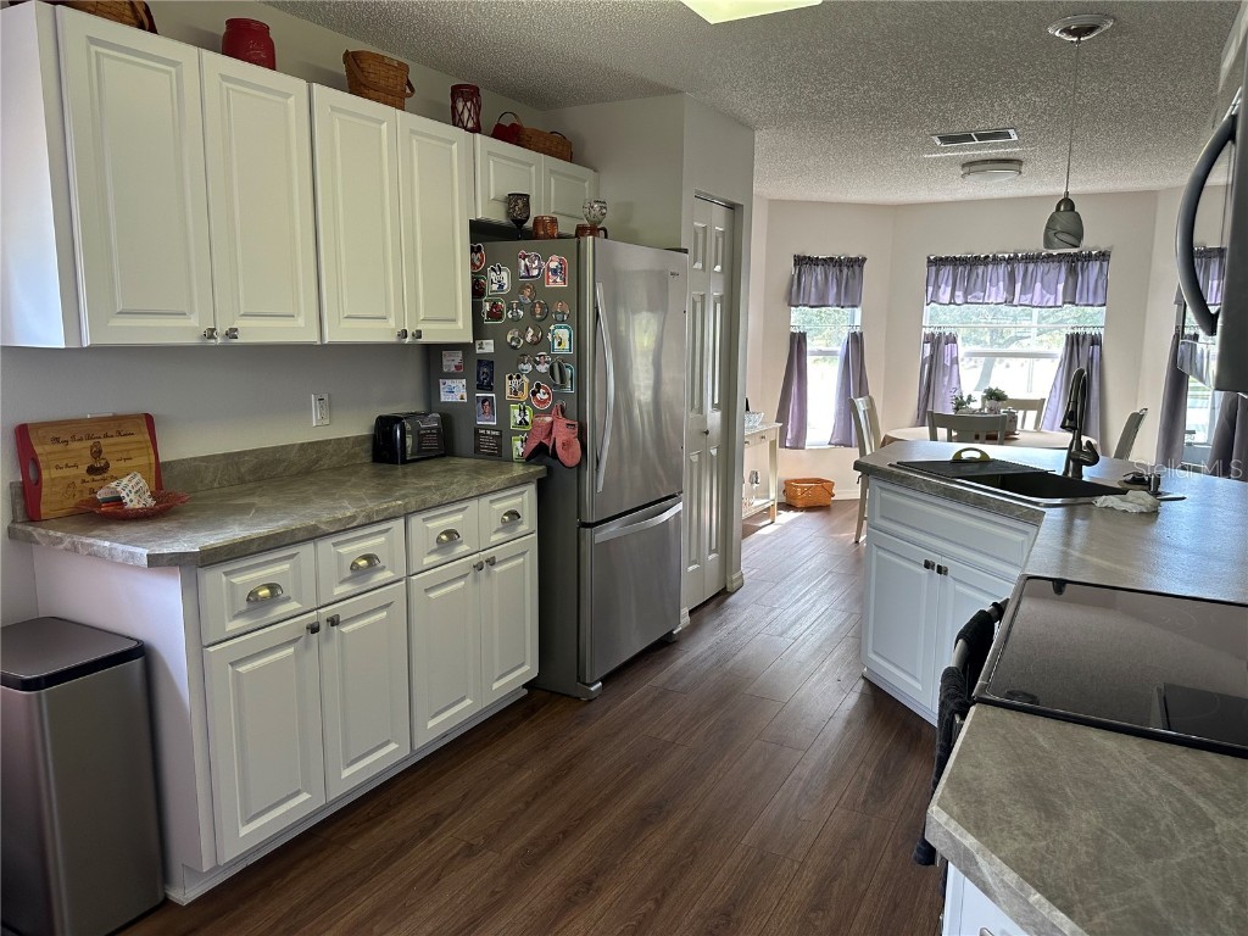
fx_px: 865
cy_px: 468
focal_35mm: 24
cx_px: 624
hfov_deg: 71.6
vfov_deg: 56.8
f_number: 1.78
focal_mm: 6.86
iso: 200
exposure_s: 1/120
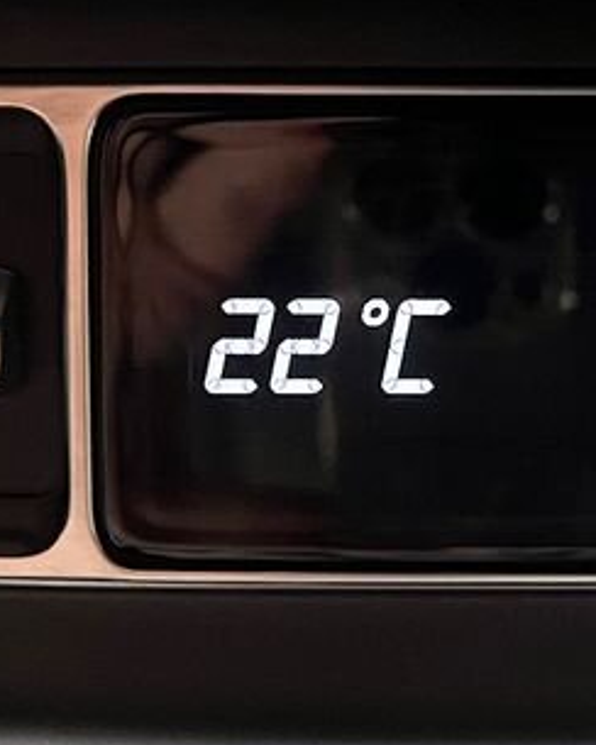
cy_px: 340
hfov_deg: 15.2
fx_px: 2205
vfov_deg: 19.2
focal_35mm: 100
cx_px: 537
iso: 640
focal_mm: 5.7
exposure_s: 1/30
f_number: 1.5
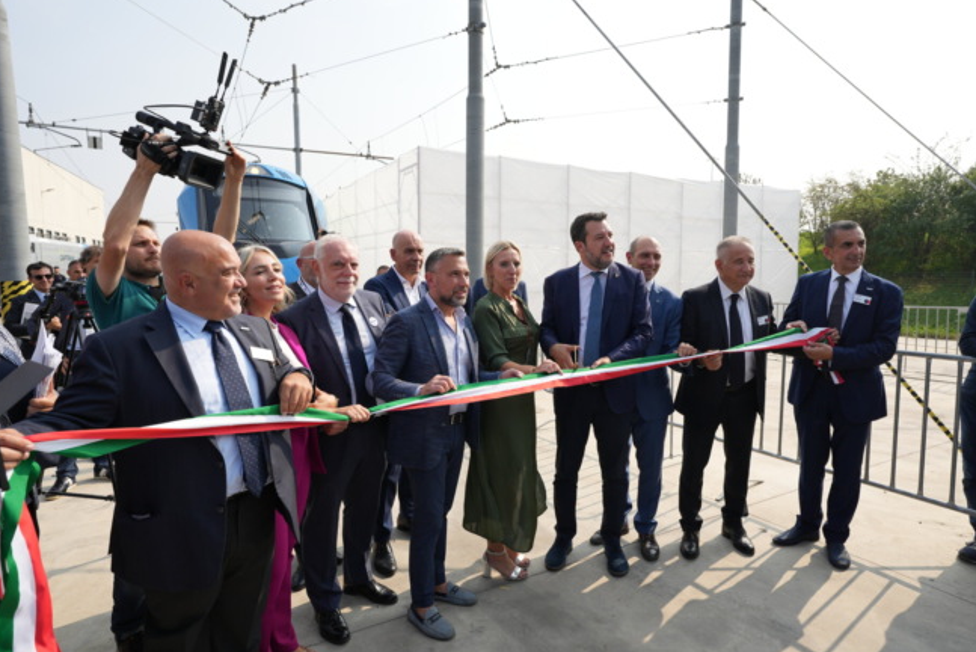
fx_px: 570
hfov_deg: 81.1
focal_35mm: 21
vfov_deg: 59.5
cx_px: 505
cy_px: 333
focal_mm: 20
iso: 100
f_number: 5.6
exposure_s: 1/400
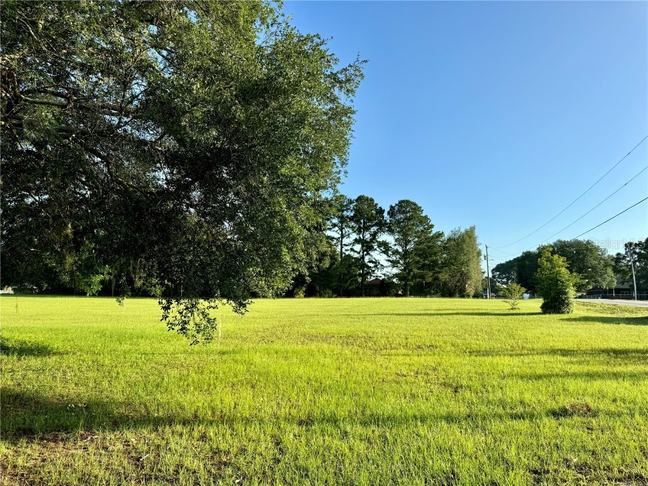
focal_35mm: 24
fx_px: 449
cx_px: 324
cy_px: 243
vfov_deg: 56.8
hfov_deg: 71.6
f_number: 1.78
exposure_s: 1/2604
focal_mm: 6.76
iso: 80
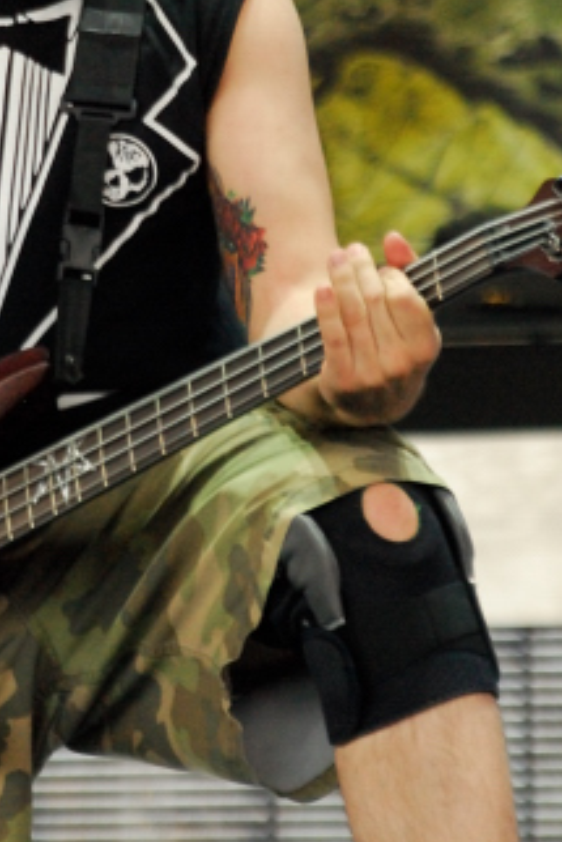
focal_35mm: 210
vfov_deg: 9.8
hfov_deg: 6.5
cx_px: 93
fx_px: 4910
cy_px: 136
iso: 1250
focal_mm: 75
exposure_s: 1/160
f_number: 3.2
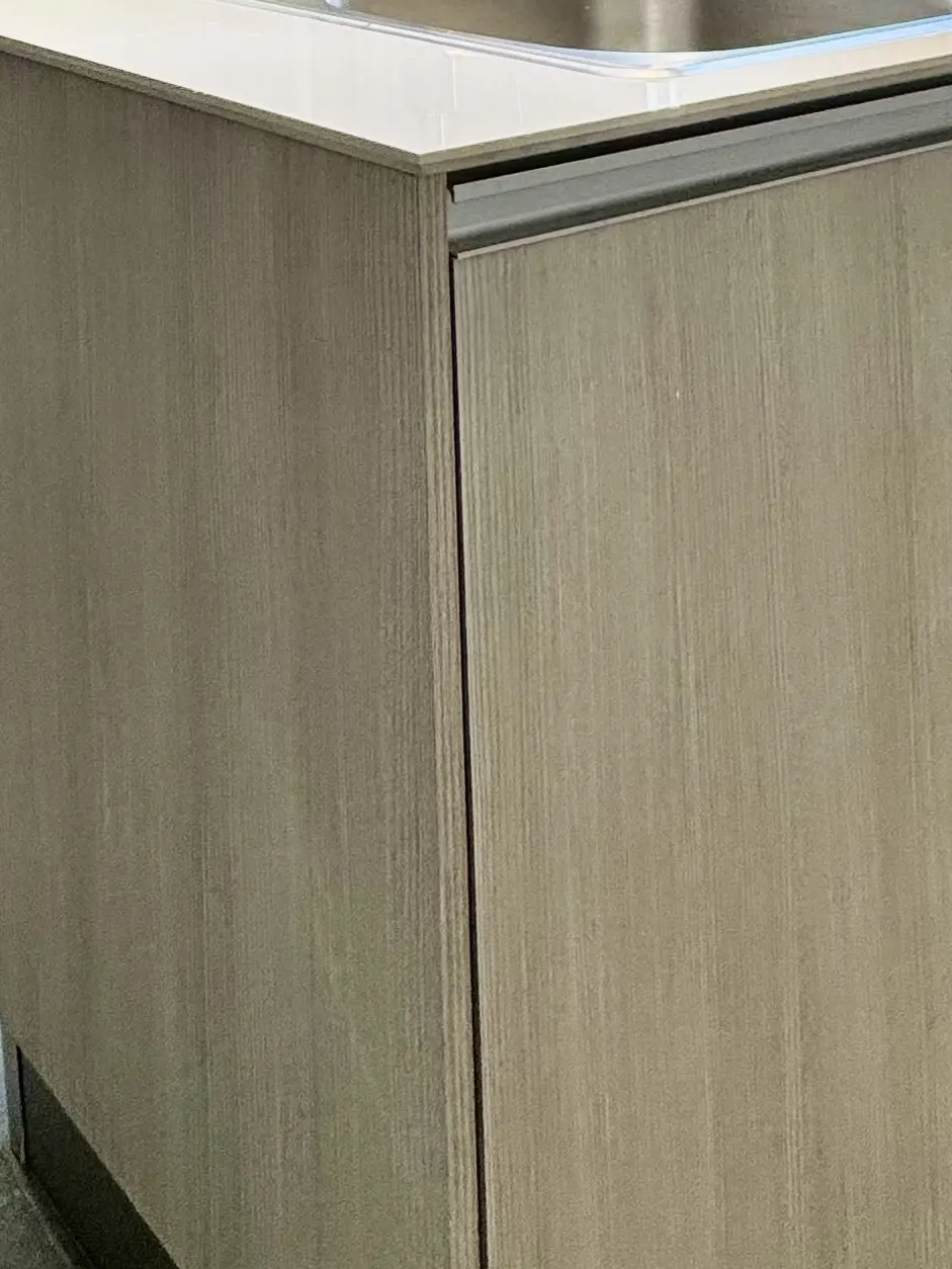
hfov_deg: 29.9
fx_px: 1650
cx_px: -12
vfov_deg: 33.6
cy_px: -280
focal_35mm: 45
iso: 125
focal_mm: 2.22
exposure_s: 1/120
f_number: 2.2
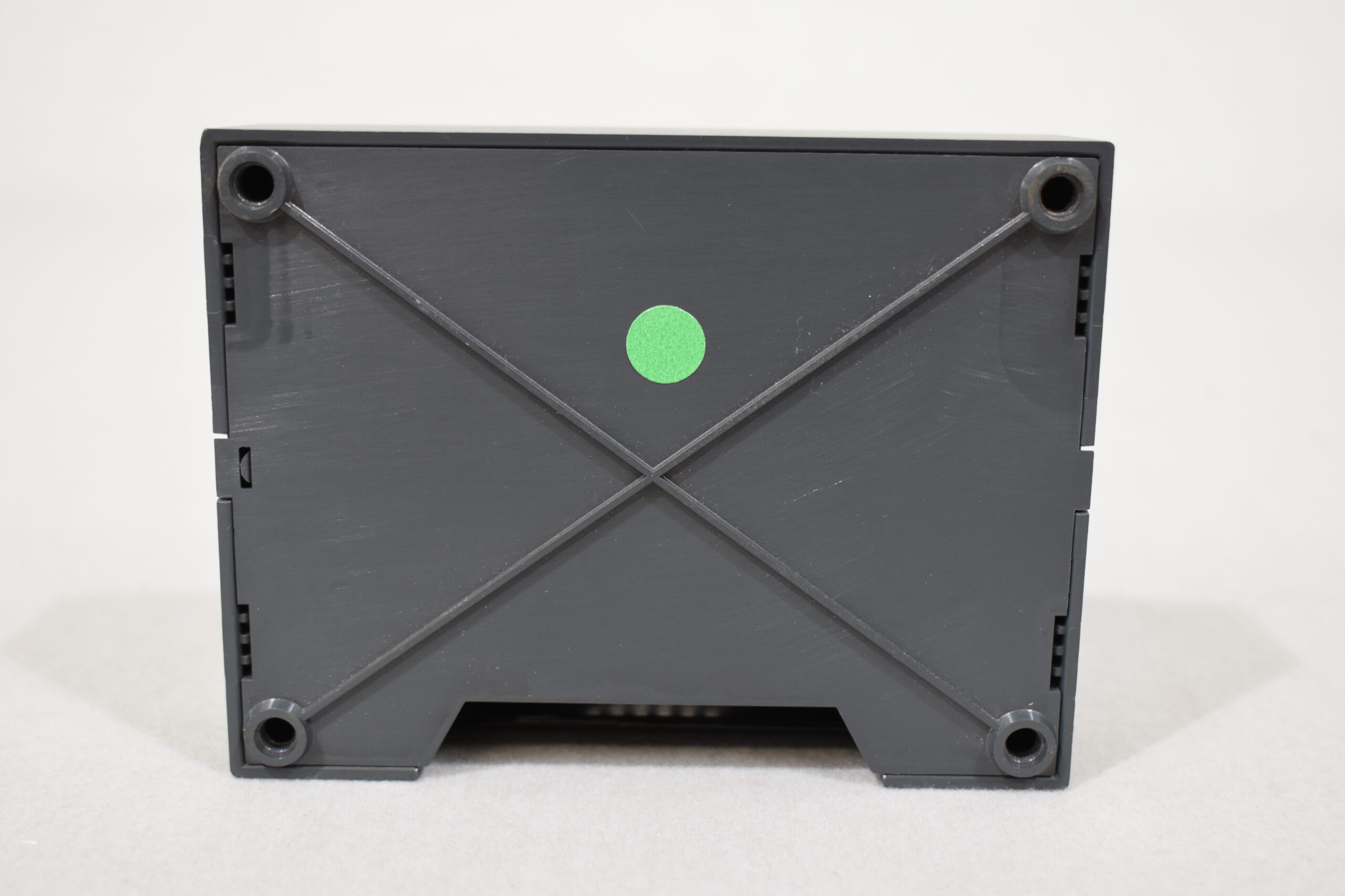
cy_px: 448
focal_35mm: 48
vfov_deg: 28.1
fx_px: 1793
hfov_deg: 41.1
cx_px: 672
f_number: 5.6
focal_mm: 32
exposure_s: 1/60
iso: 640
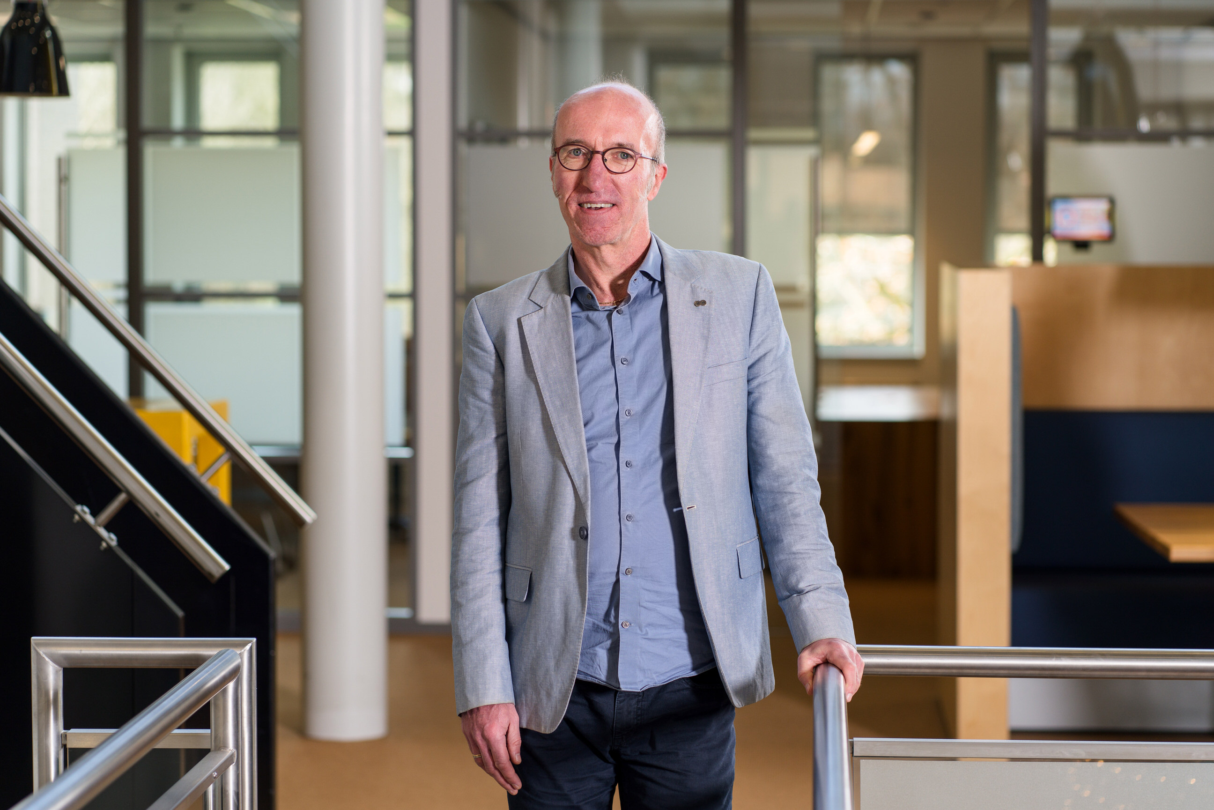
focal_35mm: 85
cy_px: 405
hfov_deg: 23.9
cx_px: 607
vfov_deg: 16.1
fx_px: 2867
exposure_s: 1/125
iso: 160
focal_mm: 85
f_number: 3.2
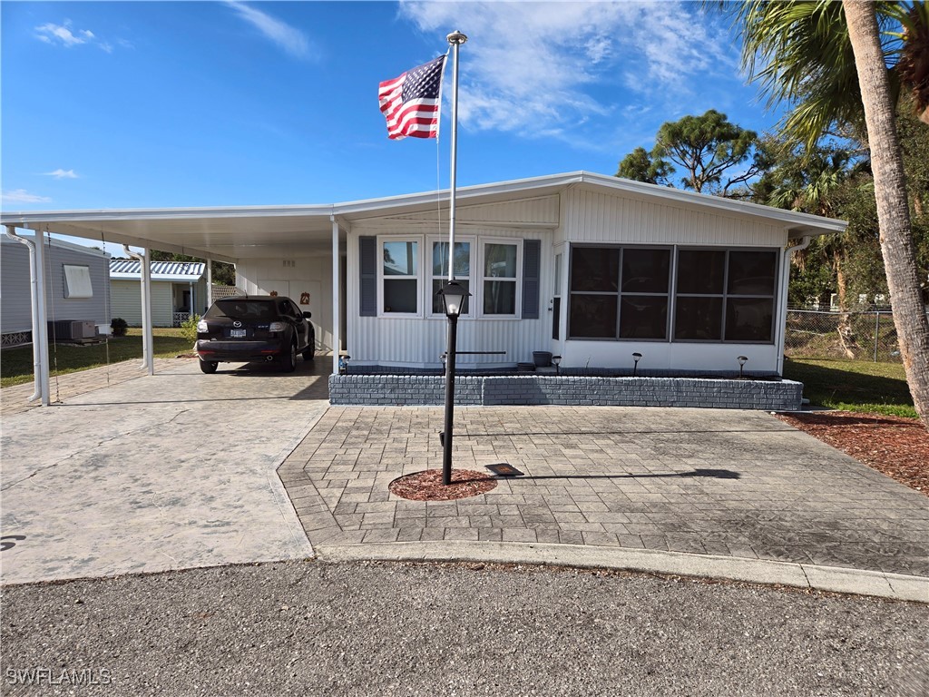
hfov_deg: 73.9
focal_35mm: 23
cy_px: 348
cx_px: 464
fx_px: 617
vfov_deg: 58.9
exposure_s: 1/1869
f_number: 1.8
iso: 25
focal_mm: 5.4
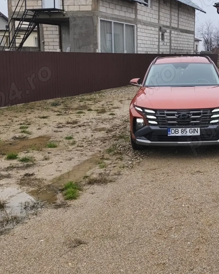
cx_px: 180
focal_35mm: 47
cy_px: 117
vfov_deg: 39.5
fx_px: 381
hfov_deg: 31.1
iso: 50
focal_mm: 6.18
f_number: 1.65
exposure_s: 1/141
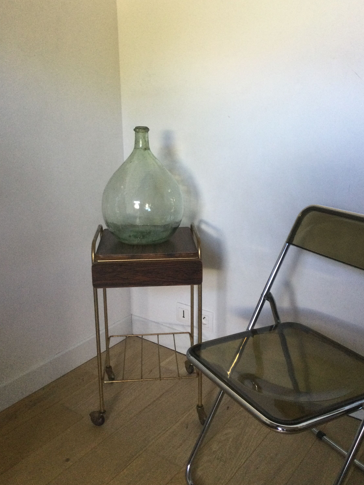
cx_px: 185
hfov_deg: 41.8
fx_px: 477
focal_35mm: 34
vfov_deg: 53.9
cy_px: 234
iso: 125
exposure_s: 1/33
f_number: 2.4
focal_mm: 3.3
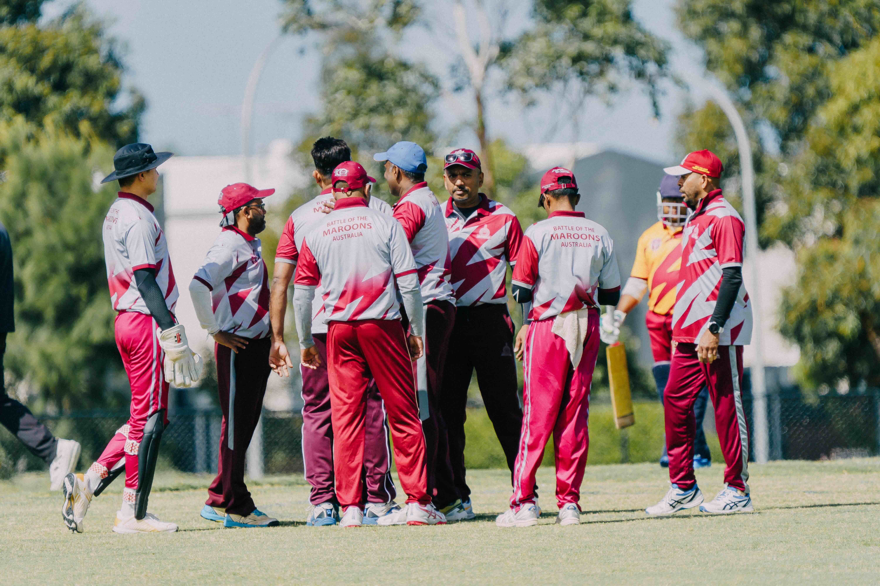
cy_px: 293
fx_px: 14666
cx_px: 440
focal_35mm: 600
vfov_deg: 2.3
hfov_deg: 3.4
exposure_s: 1/1000
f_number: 6.3
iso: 250
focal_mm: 600
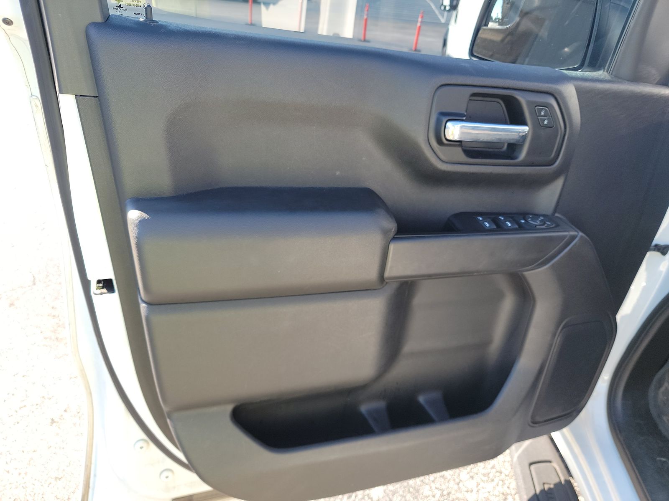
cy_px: 250
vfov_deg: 56.8
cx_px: 334
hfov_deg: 71.6
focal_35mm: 24
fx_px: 464
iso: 78
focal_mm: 6.7
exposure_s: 1/119
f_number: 1.8
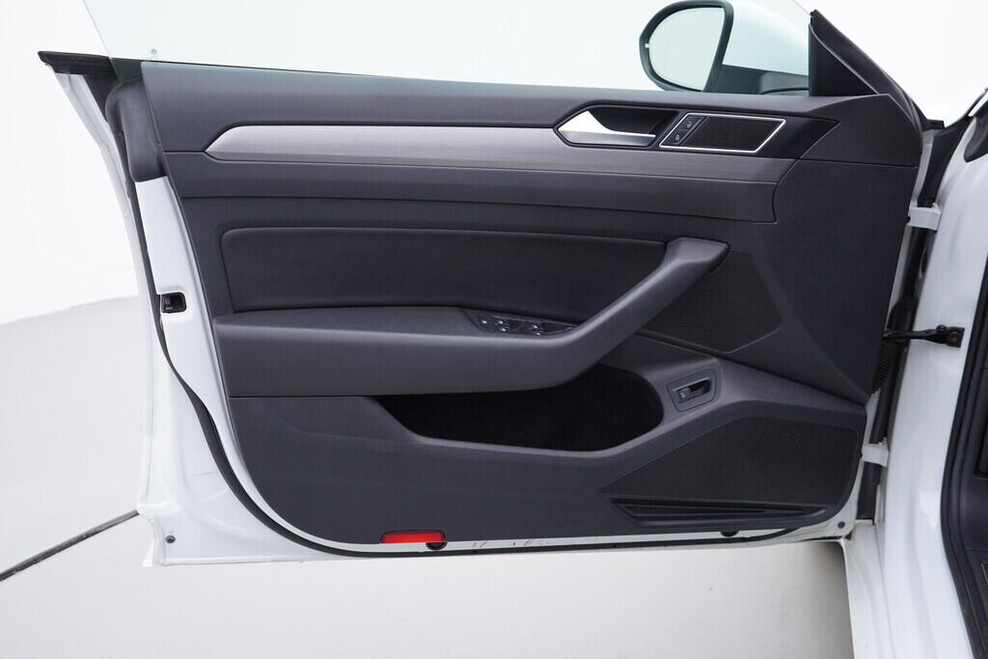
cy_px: 330
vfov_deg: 36.9
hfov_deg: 53.1
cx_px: 494
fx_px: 988
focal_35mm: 36
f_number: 3.2
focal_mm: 24
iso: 125
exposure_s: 1/50
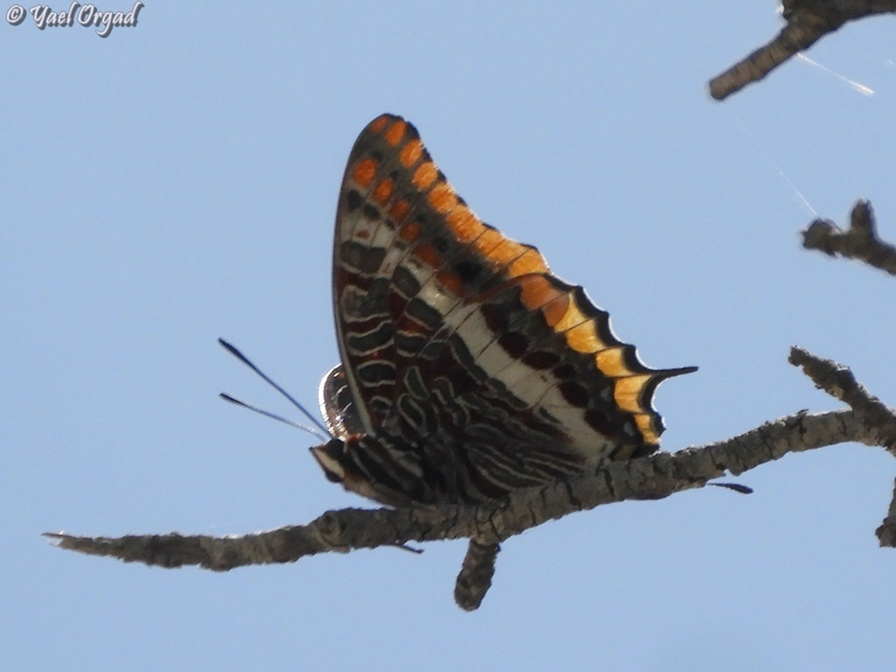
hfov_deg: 2.0
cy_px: 336
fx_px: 25884
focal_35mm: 1000
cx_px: 448
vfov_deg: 1.5
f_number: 5.6
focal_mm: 179.2
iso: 100
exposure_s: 1/1000
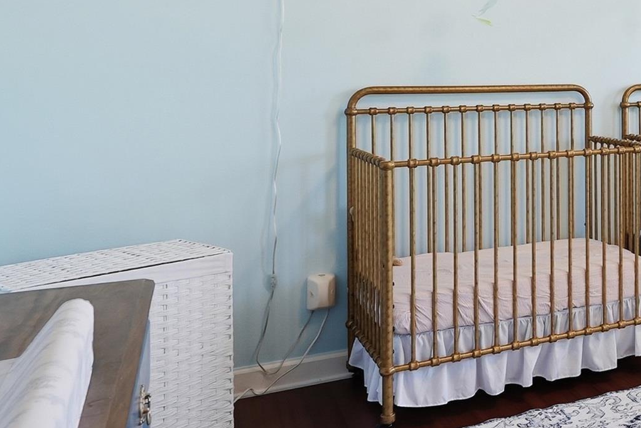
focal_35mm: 47
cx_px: 790
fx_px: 837
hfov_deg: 33.3
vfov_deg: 28.0
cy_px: 74
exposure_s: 1/60
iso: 250
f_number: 9
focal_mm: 16
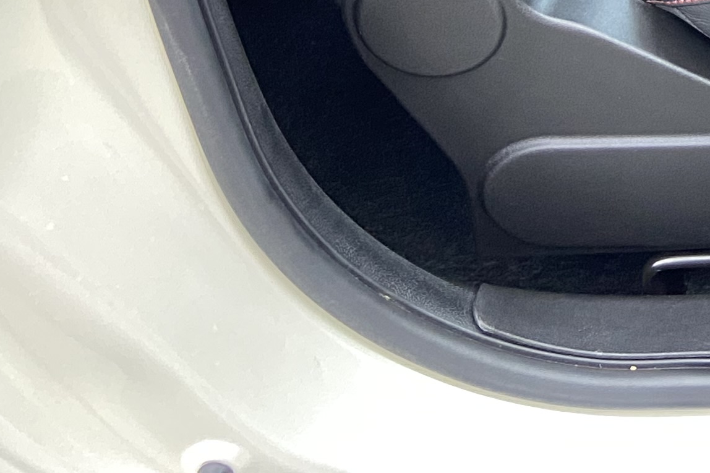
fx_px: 1873
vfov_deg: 12.8
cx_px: 1109
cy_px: -432
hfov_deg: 18.6
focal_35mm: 95
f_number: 1.8
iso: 200
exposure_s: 1/60
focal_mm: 4.25
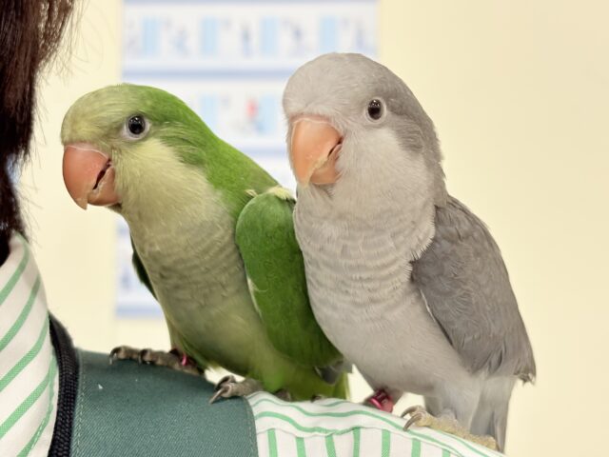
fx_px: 915
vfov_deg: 28.0
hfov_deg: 36.8
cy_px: 228
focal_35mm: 52
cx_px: 304
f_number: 1.6
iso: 64
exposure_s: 1/50
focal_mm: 5.96
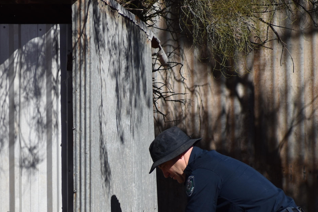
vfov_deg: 1.8
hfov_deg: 2.7
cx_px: 47
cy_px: 217
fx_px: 6676
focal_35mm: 756
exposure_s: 1/1000
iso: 100
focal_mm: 190
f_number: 5.3
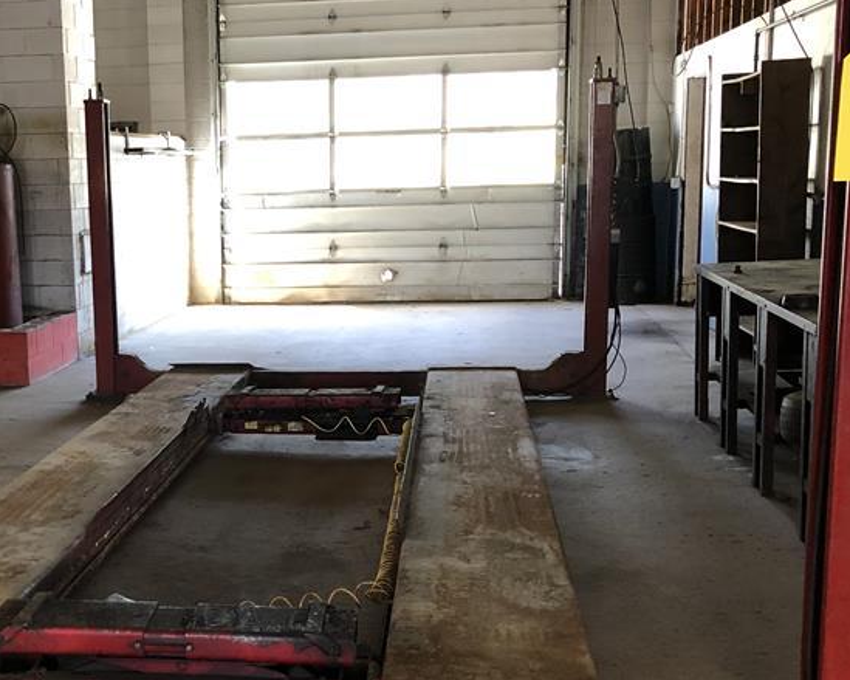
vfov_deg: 29.6
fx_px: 1283
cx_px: 195
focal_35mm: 51
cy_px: 410
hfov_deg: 35.7
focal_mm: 4
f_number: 1.8
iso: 64
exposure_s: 1/15
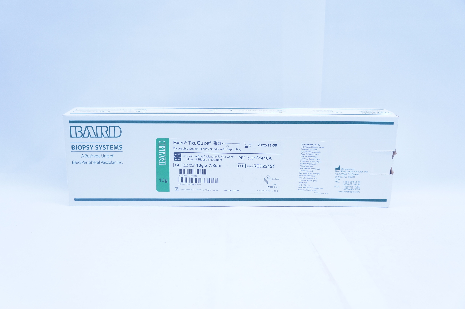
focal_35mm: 36
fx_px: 464
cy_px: 154
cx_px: 232
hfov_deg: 53.2
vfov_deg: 36.8
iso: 800
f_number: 4.5
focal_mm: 24
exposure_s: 1/200
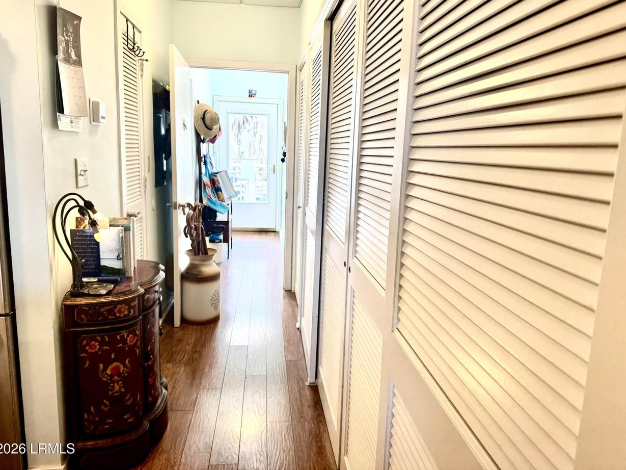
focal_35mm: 25
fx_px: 452
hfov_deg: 69.4
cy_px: 226
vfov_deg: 54.9
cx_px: 310
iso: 200
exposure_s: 1/120
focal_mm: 6.76
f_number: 1.78
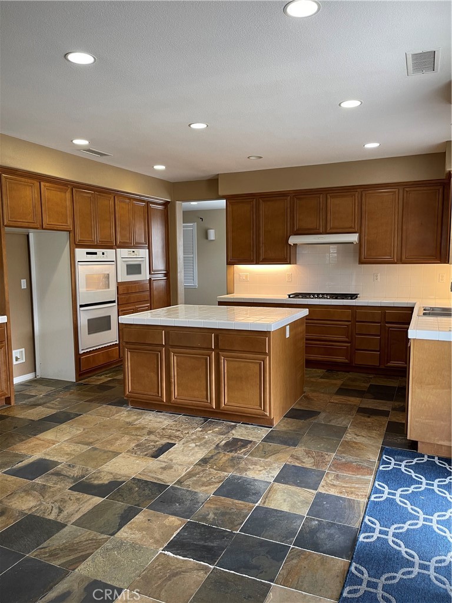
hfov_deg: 54.9
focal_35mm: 25
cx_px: 226
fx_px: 435
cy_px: 302
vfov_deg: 69.4
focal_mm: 5.1
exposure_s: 1/60
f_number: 1.6
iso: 100
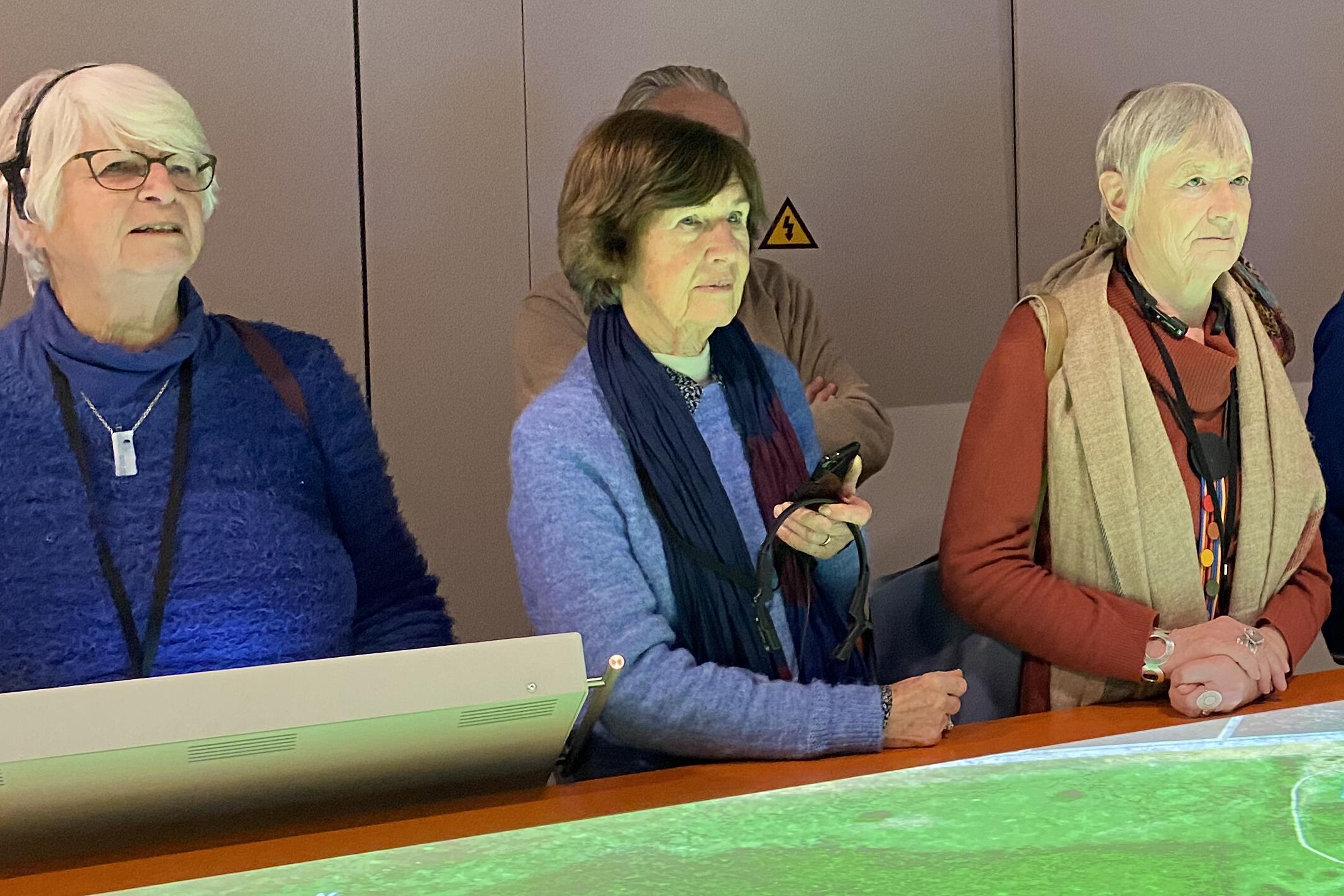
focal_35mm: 51
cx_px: 1213
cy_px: 330
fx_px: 1904
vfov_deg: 26.4
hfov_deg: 36.4
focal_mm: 4.25
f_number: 1.8
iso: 320
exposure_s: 1/50
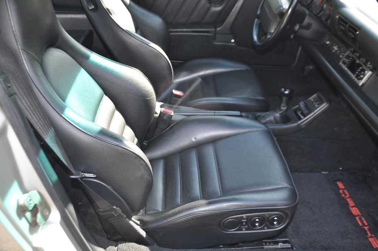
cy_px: 126
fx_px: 378
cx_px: 189
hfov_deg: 53.2
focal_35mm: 36
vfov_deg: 36.8
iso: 400
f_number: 3.8
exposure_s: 1/200
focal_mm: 24
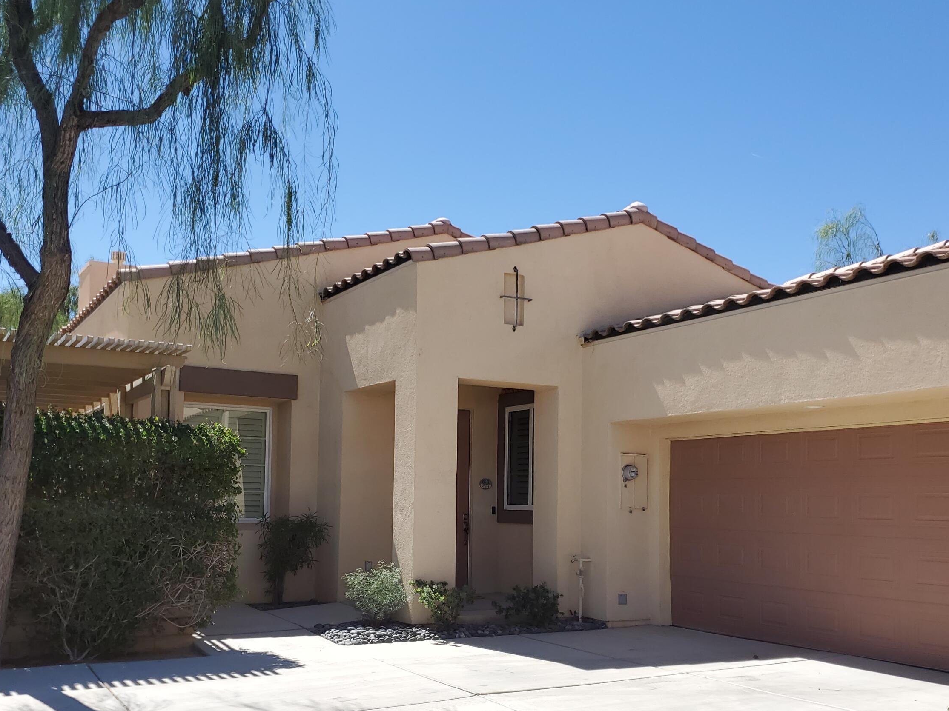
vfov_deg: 40.5
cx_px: 477
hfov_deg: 52.6
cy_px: 436
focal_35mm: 35
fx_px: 959
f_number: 1.5
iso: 50
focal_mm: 4.3
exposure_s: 1/3001
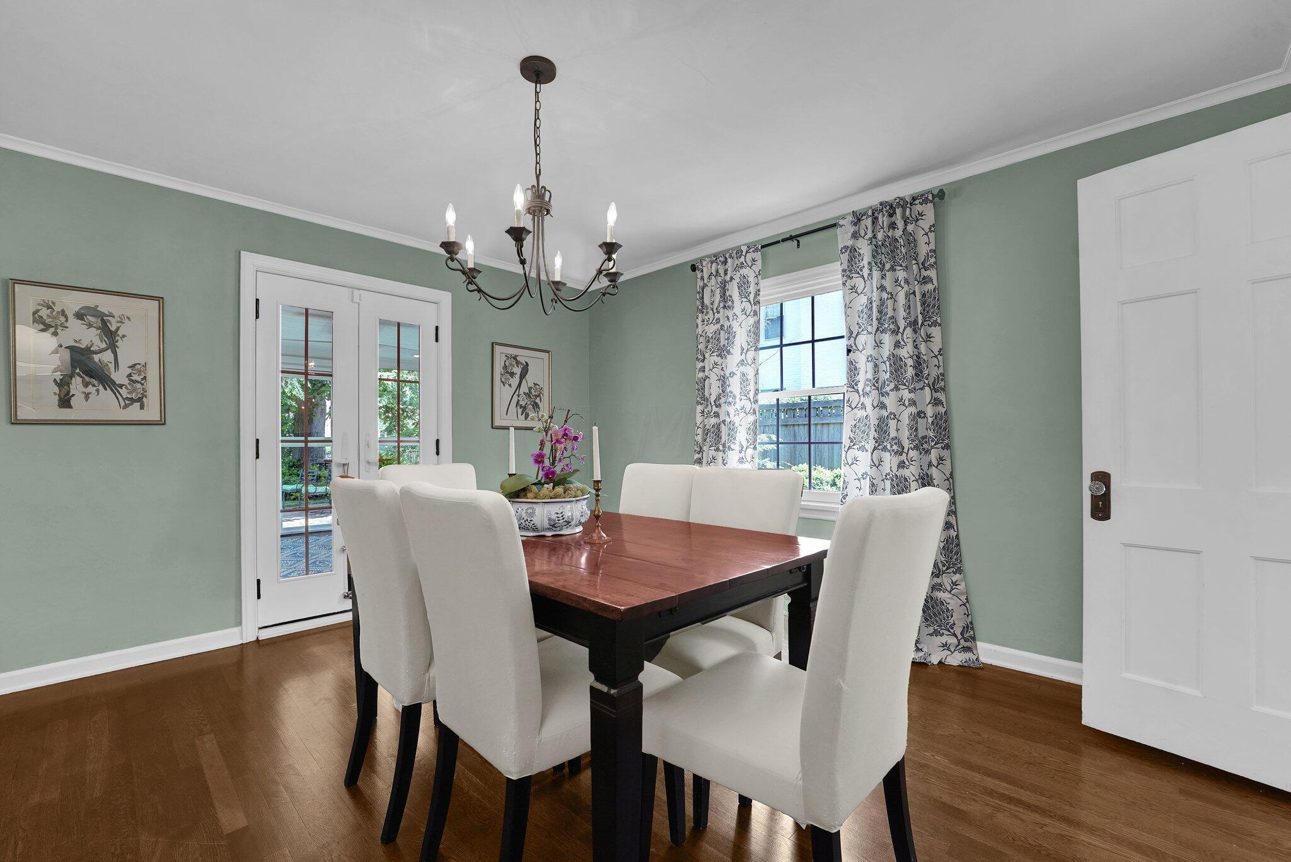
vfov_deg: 81.3
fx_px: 502
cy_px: 431
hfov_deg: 104.2
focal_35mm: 14
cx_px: 646
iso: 640
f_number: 7.1
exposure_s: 1/8
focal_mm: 14
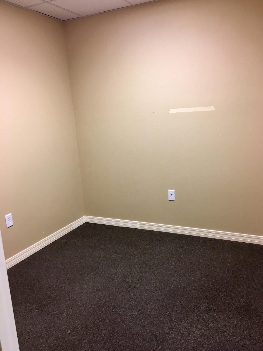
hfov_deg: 46.8
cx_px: 135
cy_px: 175
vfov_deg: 60.0
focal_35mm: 30
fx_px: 304
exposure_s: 1/30
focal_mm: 4.15
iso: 50
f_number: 2.2
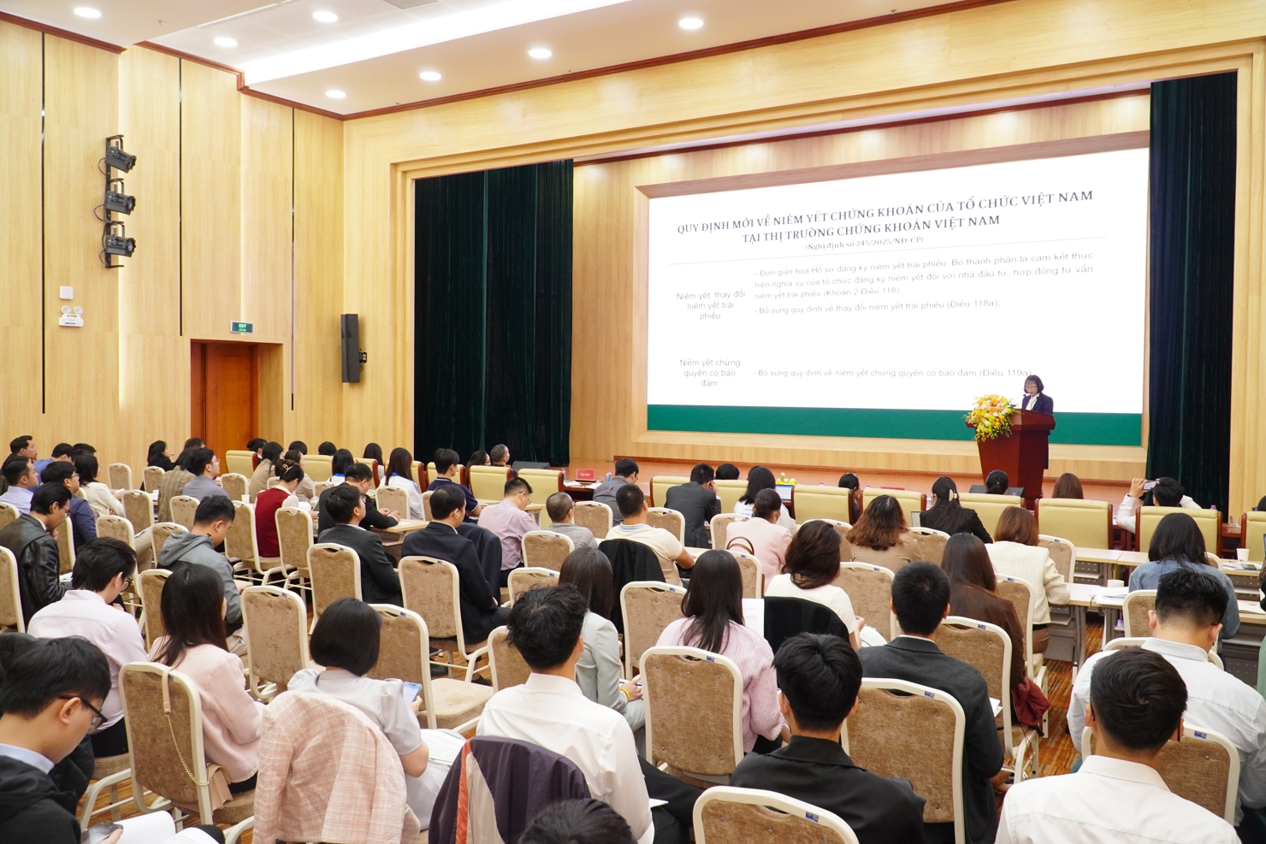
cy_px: 422
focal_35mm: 27
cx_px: 633
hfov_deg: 67.4
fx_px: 950
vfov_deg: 47.9
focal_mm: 18
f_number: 5
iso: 1600
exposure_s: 1/100
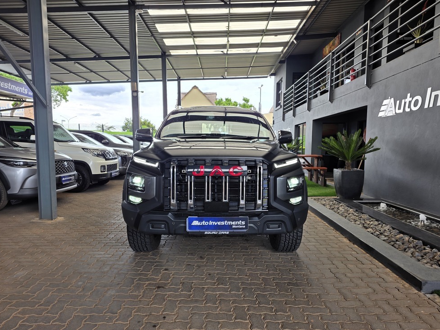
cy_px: 171
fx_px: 305
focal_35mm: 24
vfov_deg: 56.8
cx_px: 223
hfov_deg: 71.6
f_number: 1.7
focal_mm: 6.25
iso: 20
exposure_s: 1/156
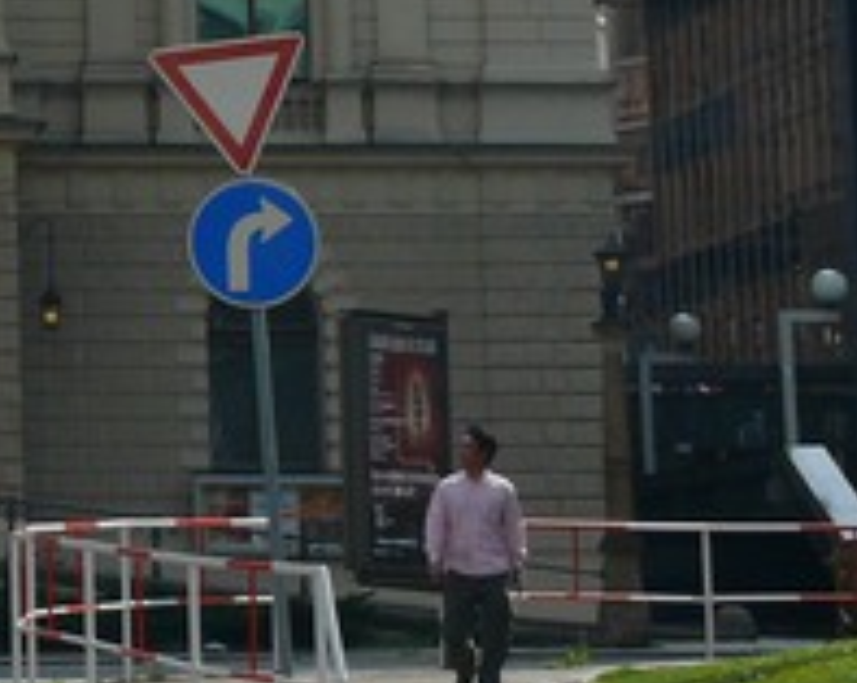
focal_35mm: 216
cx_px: -670
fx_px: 5470
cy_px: -331
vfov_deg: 7.0
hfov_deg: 8.6
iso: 100
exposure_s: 1/200
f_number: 5
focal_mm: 12.3
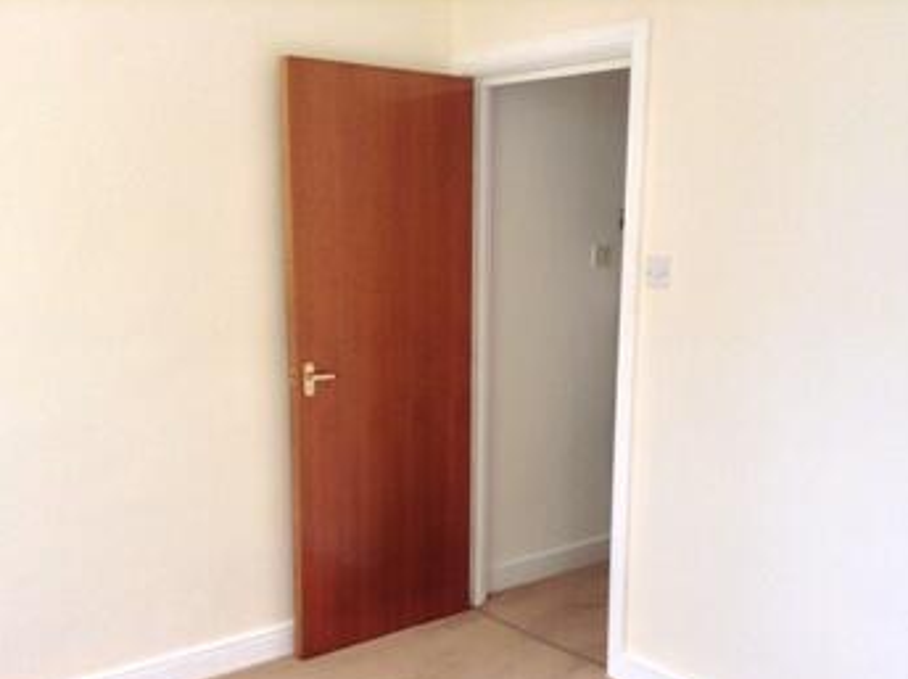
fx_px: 1126
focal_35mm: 43
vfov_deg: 33.3
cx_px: 462
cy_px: 440
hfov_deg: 43.9
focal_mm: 3.3
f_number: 2.4
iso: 40
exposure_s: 1/120
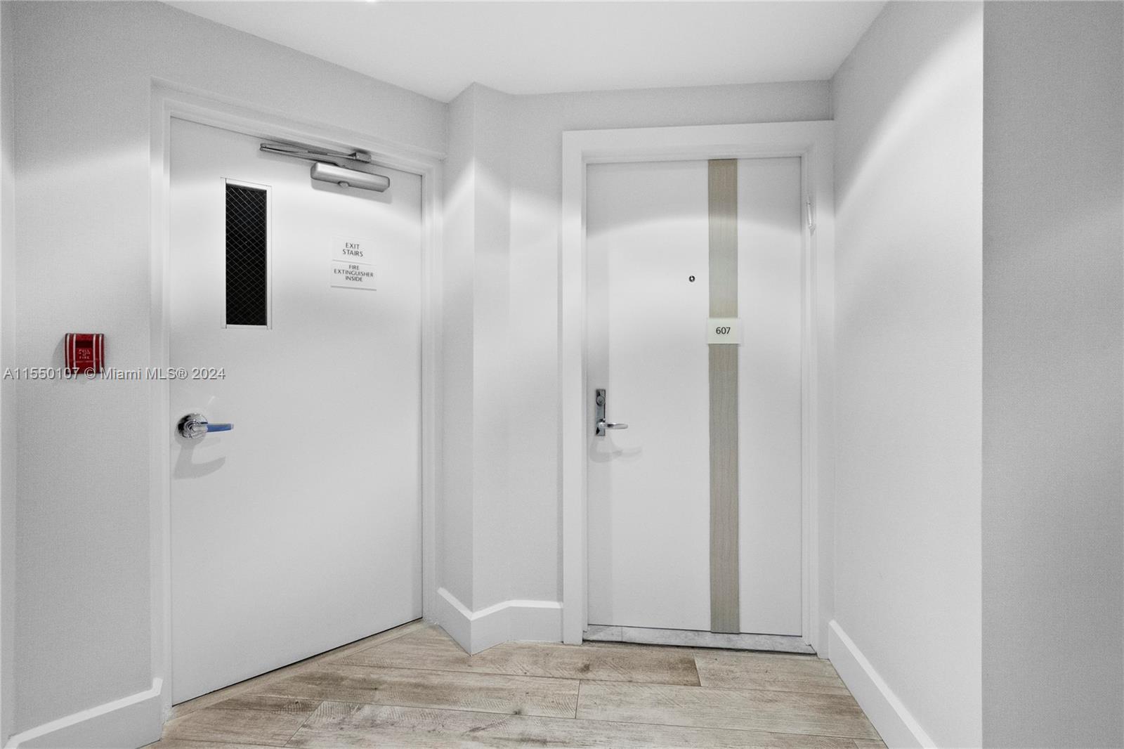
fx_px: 468
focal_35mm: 15
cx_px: 562
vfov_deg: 77.3
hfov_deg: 100.4
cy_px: 374
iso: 5600
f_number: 8
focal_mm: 10
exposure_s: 1/15
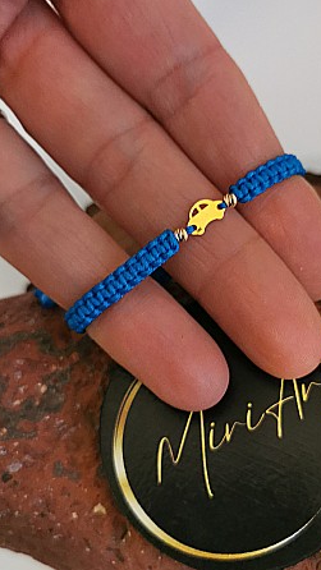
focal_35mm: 44
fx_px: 666
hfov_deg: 27.0
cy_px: 284
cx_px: 206
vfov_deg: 46.4
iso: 200
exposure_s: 1/50
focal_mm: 5.56
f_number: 1.6
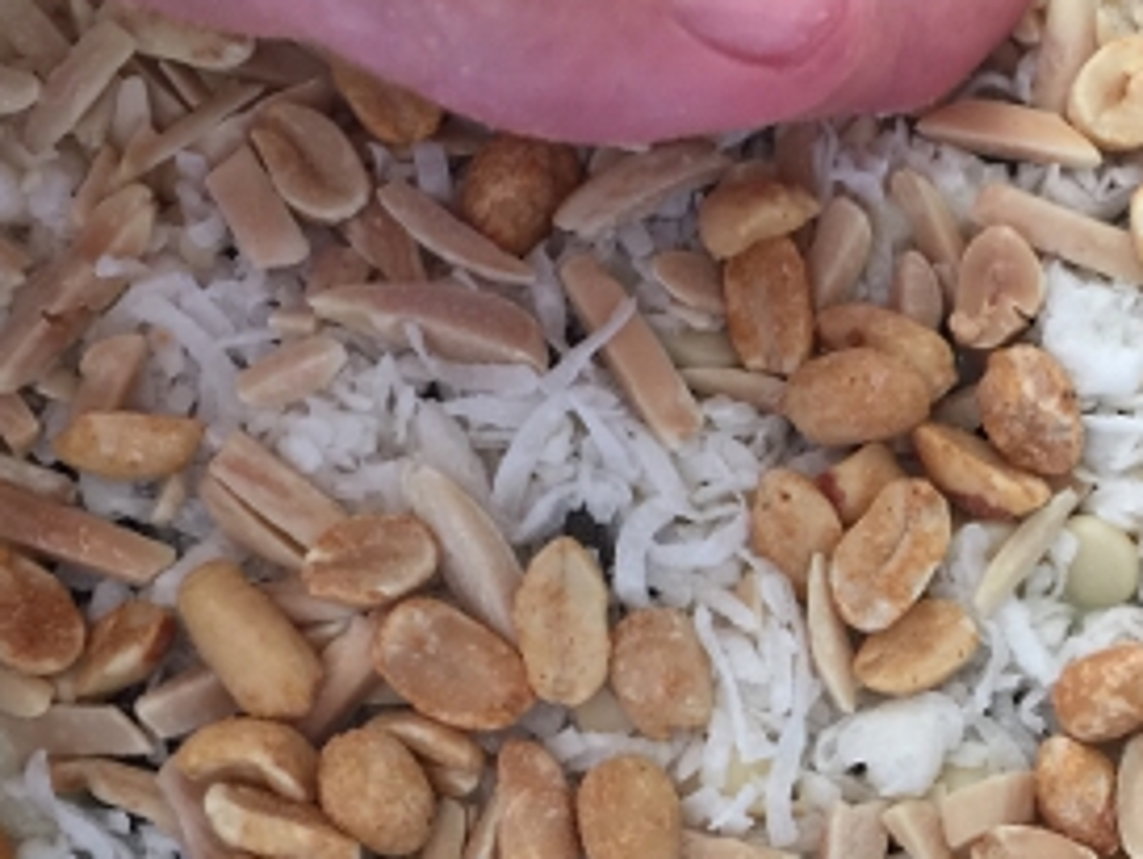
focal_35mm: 68
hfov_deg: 27.7
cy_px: 809
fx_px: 2246
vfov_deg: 21.1
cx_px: 980
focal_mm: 4.15
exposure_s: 1/15
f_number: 2.2
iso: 32
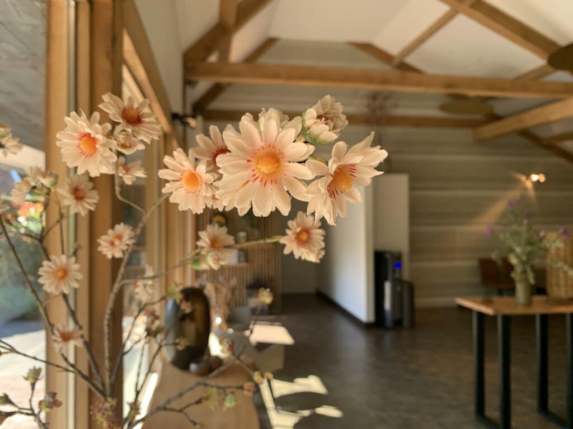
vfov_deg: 53.1
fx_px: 430
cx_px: 286
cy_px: 214
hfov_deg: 67.3
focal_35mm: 26
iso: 64
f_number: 1.8
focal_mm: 4.25
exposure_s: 1/121
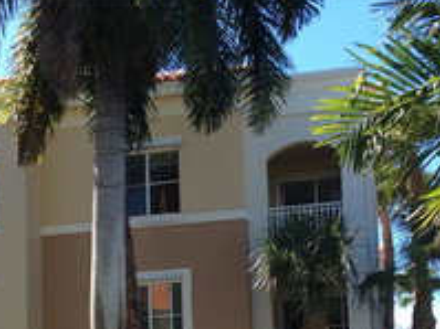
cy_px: 344
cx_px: 213
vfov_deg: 19.9
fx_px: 902
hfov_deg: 27.4
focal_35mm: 71
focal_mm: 3.3
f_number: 2.4
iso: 32
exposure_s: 1/602
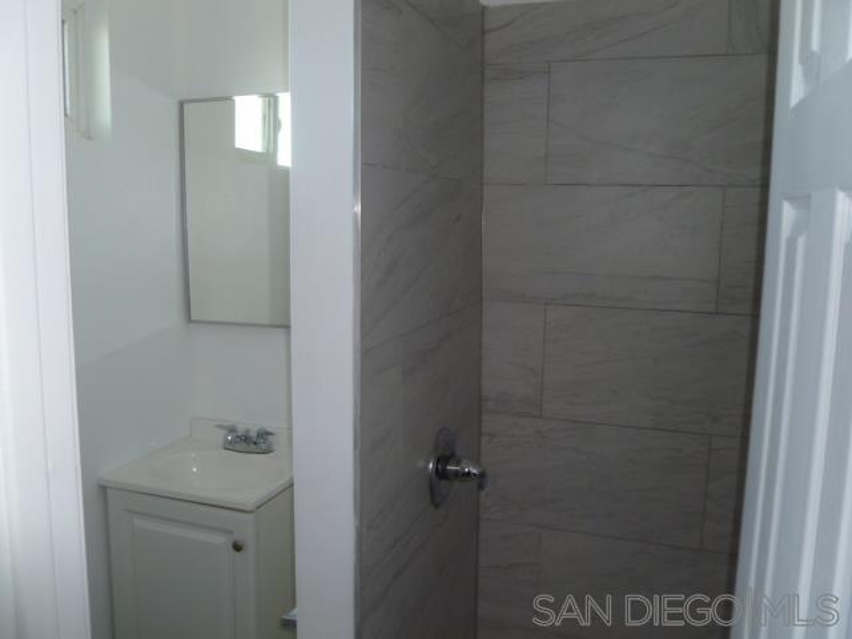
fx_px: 689
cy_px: 320
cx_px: 426
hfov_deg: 63.4
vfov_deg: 49.7
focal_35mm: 28
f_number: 3.3
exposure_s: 1/30
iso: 125
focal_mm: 5
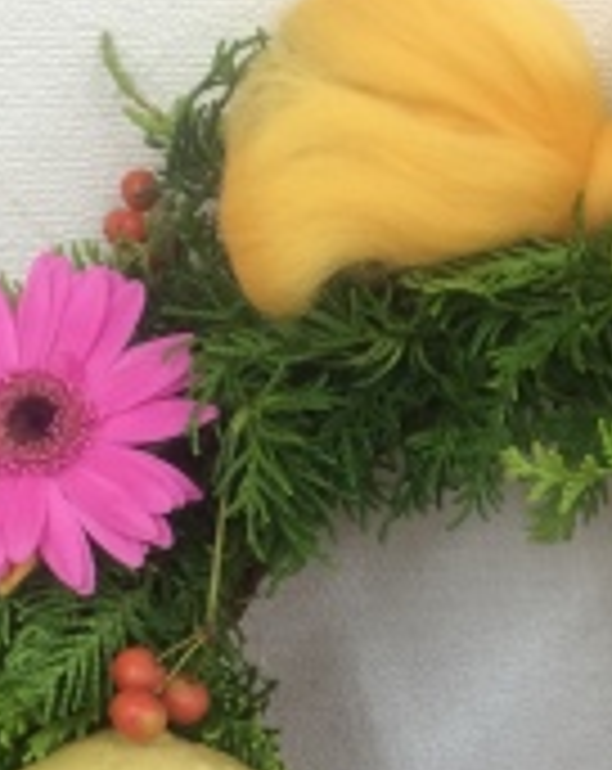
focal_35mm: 83
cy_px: 741
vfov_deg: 22.3
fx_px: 1886
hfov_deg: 17.9
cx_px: 630
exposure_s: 1/30
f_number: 2.2
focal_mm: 4.15
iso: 64
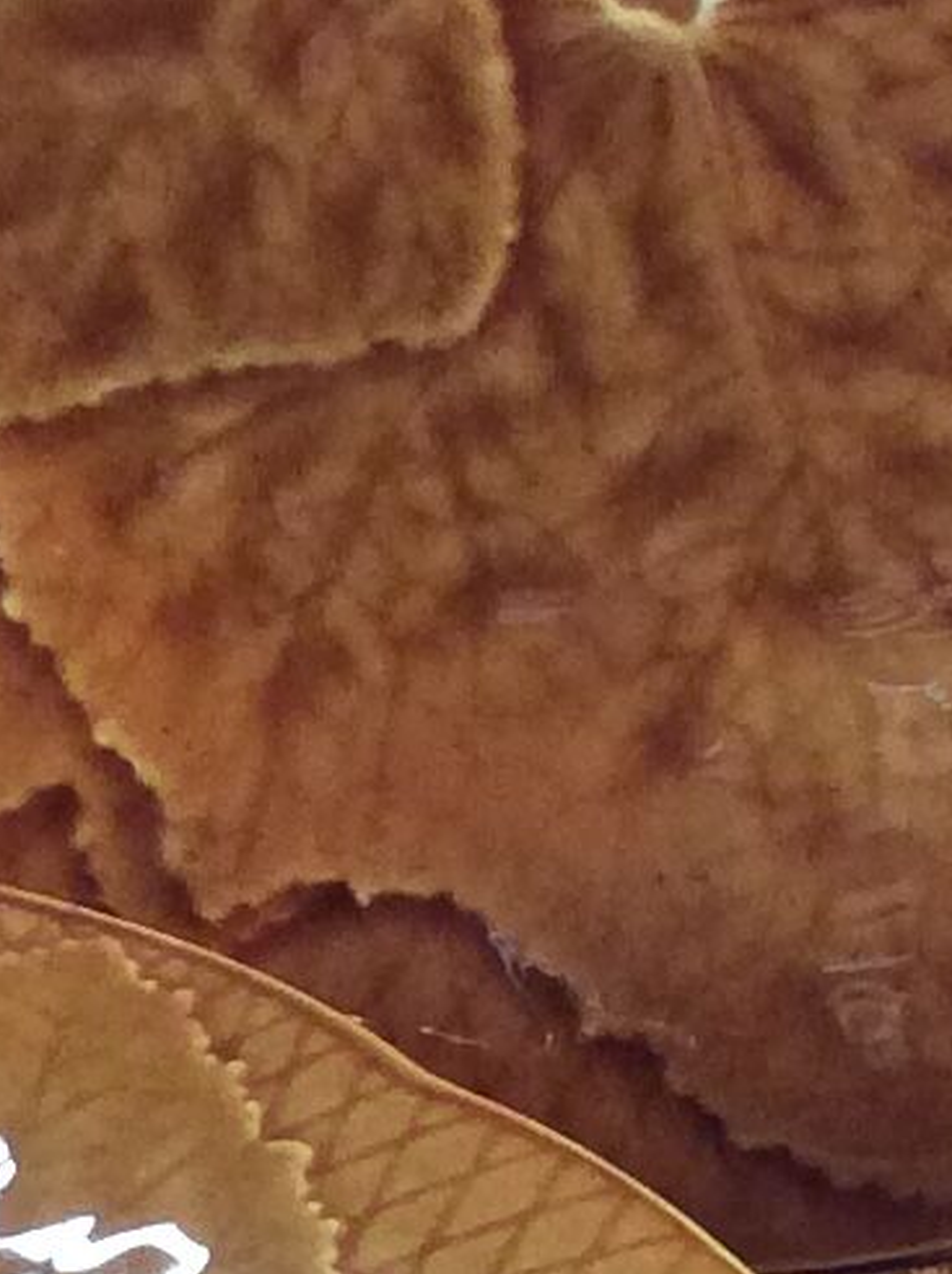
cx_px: -83
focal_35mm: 169
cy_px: 952
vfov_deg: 11.7
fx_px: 6211
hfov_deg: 8.7
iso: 100
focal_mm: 3.3
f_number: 2.4
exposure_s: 1/25
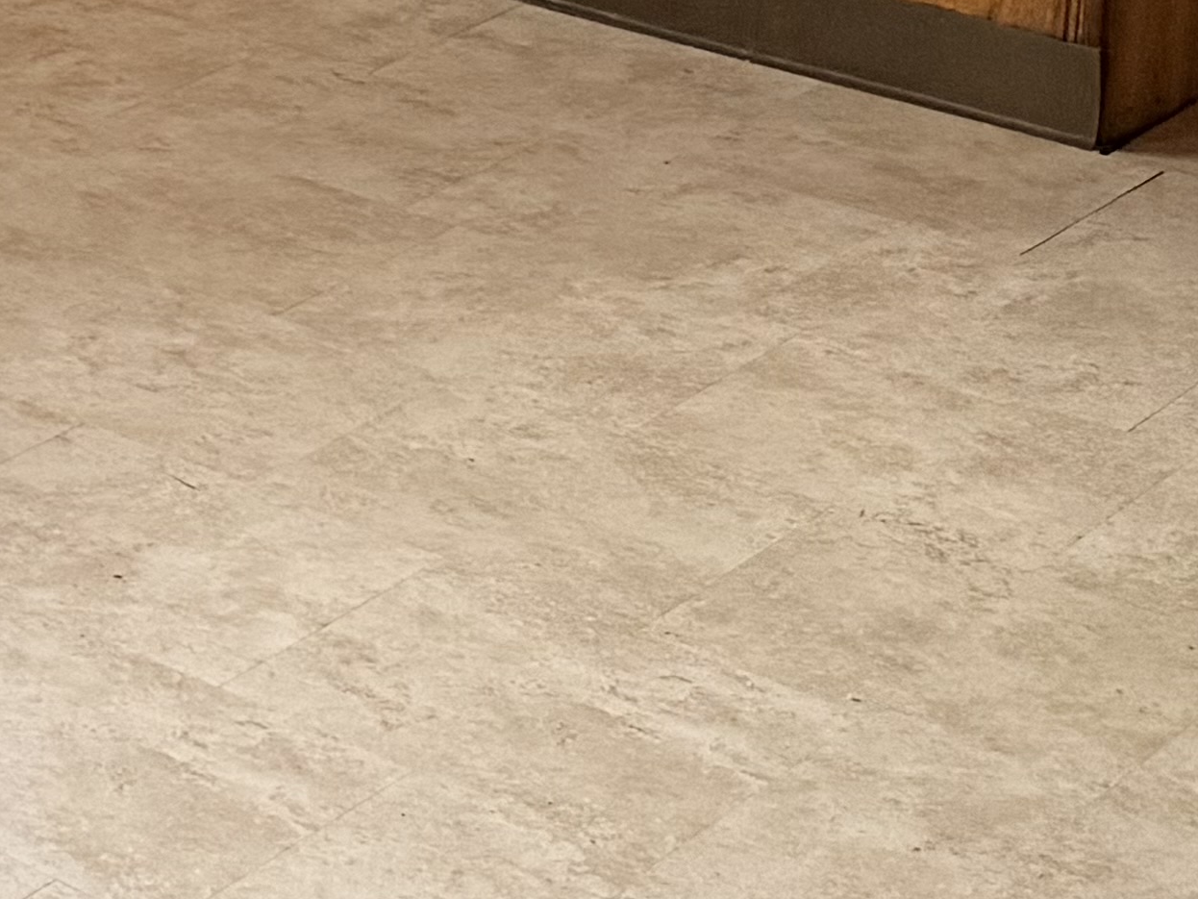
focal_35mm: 110
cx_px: -1378
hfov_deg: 14.2
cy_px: -649
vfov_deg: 12.5
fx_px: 3808
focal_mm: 6.76
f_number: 1.78
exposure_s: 1/60
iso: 320
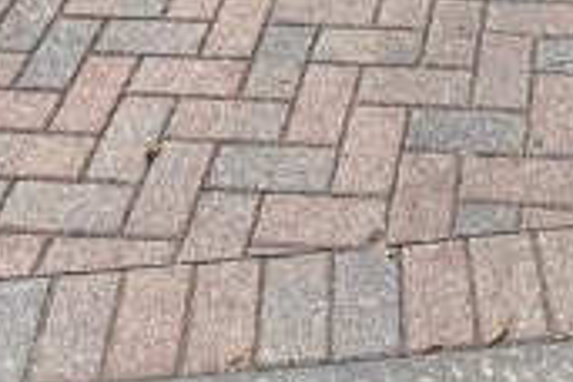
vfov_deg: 10.0
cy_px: -888
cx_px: 519
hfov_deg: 24.3
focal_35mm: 81
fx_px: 1289
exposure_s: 1/2000
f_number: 2.2
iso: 50
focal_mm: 2.2
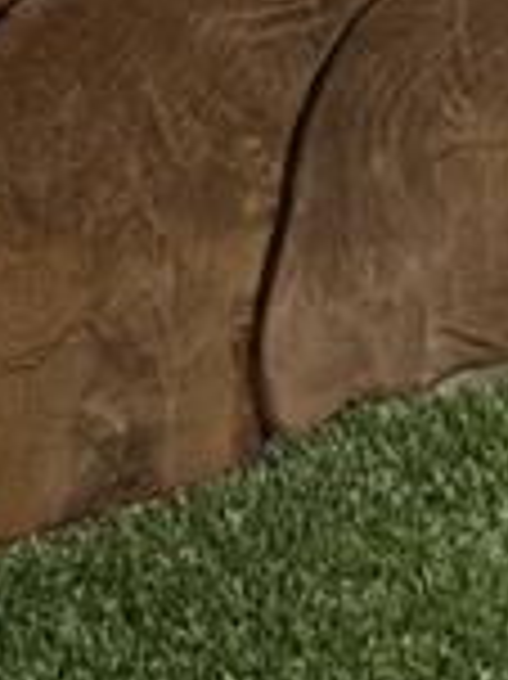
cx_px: -1349
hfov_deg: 6.6
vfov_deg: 8.4
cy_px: -1495
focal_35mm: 191
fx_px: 3743
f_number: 1.78
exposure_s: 1/256
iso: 100
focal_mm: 6.76
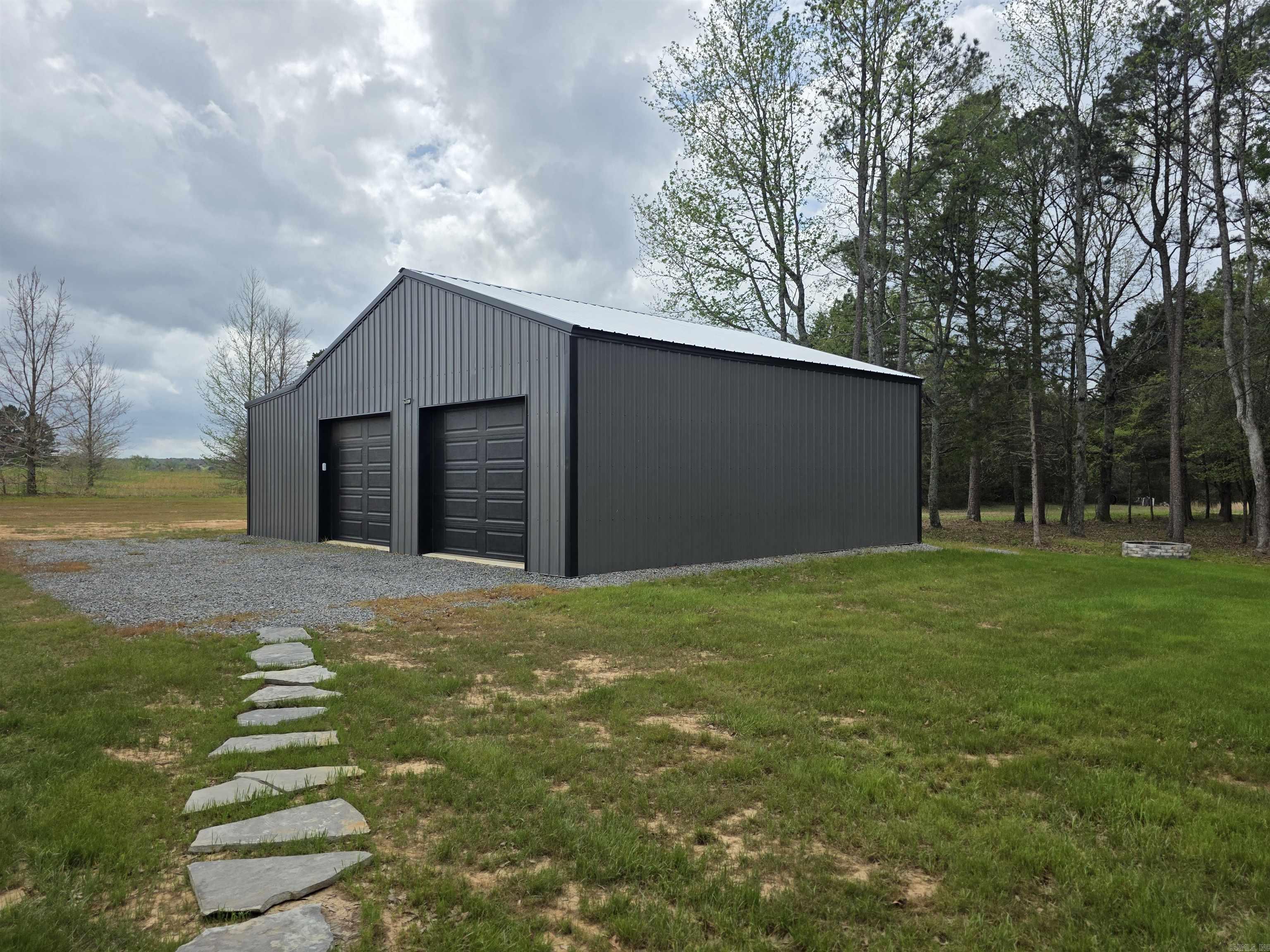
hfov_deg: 73.9
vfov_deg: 58.9
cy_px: 476
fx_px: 844
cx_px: 635
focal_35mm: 23
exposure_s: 1/7333
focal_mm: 6.3
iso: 80
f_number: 1.7
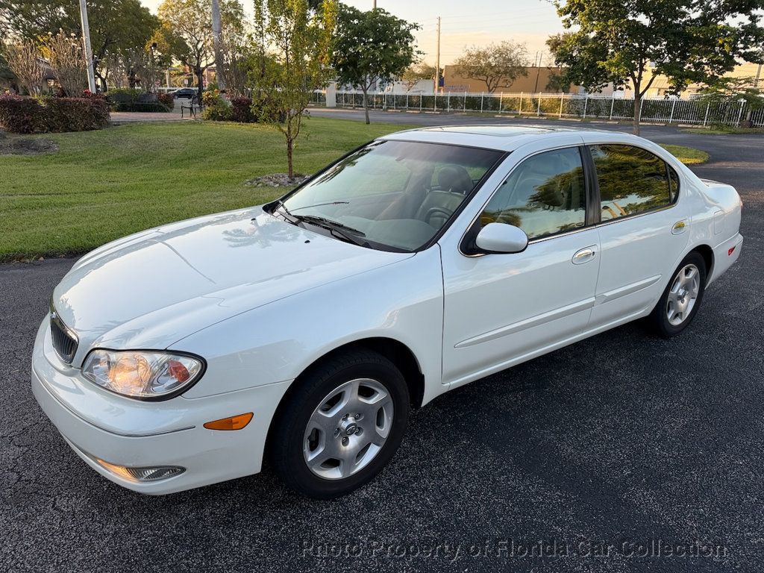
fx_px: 530
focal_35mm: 24
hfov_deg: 71.6
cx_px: 382
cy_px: 286
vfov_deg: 56.8
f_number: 1.78
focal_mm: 6.76
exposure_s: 1/617
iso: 80
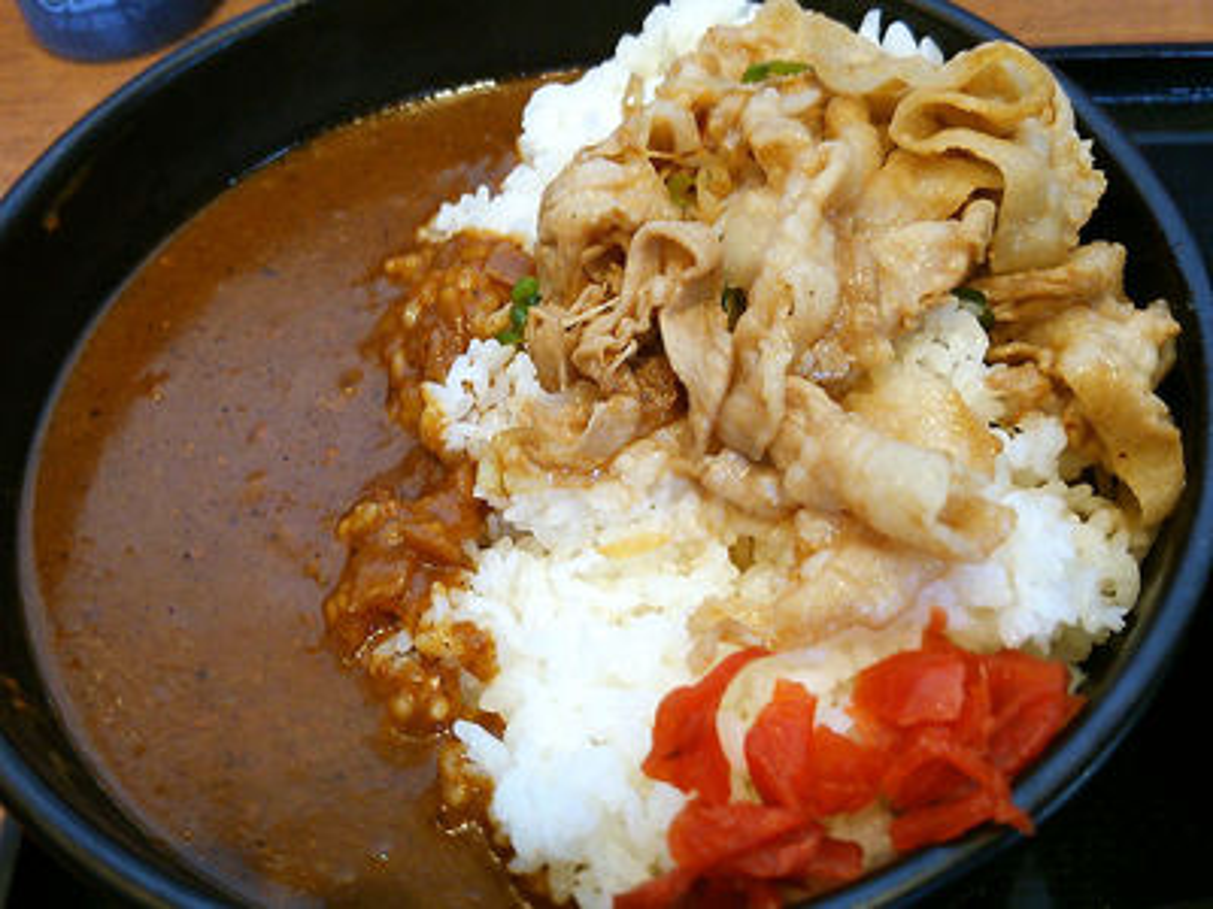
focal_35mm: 30
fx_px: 1051
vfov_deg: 46.8
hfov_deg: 60.0
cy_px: 454
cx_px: 606
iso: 80
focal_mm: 4.06
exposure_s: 1/44
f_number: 1.94
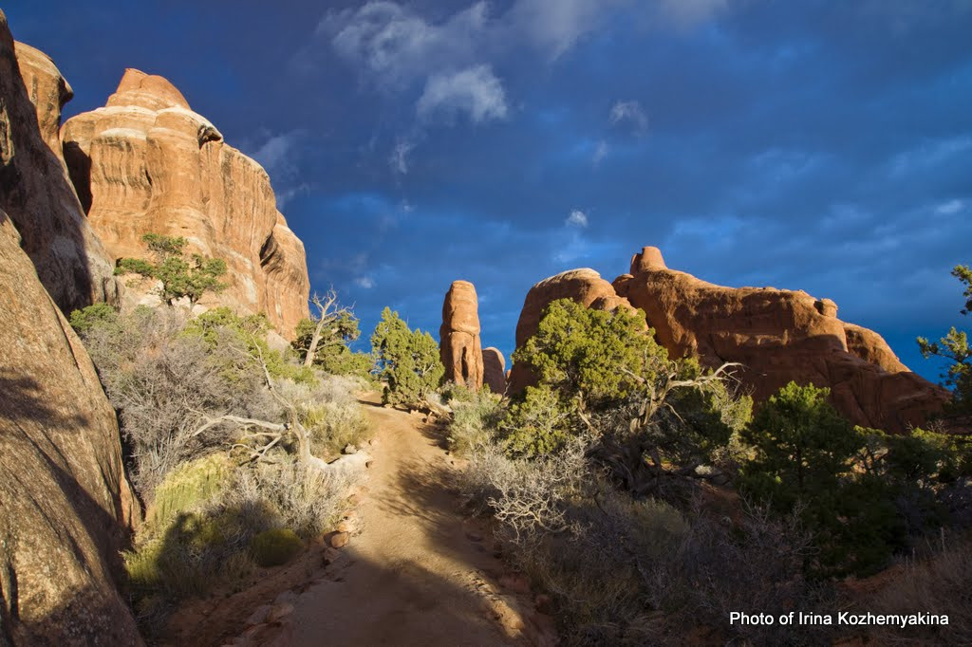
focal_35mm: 30
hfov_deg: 61.9
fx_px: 810
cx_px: 486
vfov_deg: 43.6
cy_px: 324
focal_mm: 20
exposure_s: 1/160
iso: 200
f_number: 9
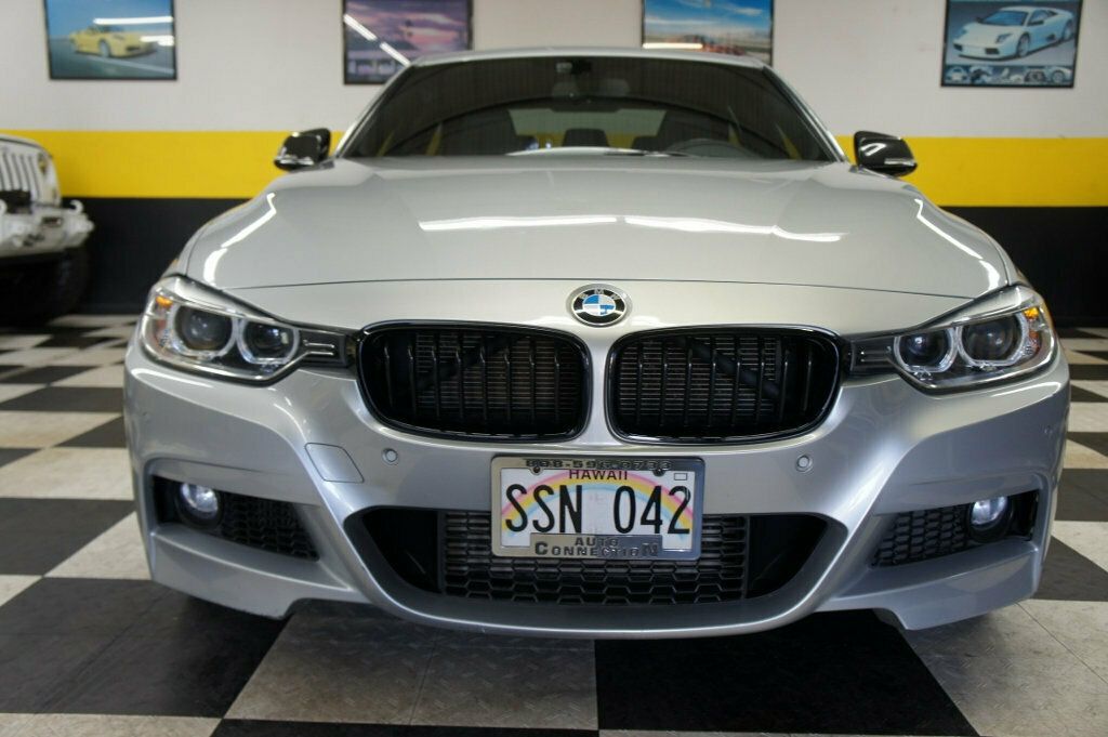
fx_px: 969
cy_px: 368
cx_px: 554
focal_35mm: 32
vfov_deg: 41.6
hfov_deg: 59.5
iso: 250
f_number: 4
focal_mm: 21
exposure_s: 1/40
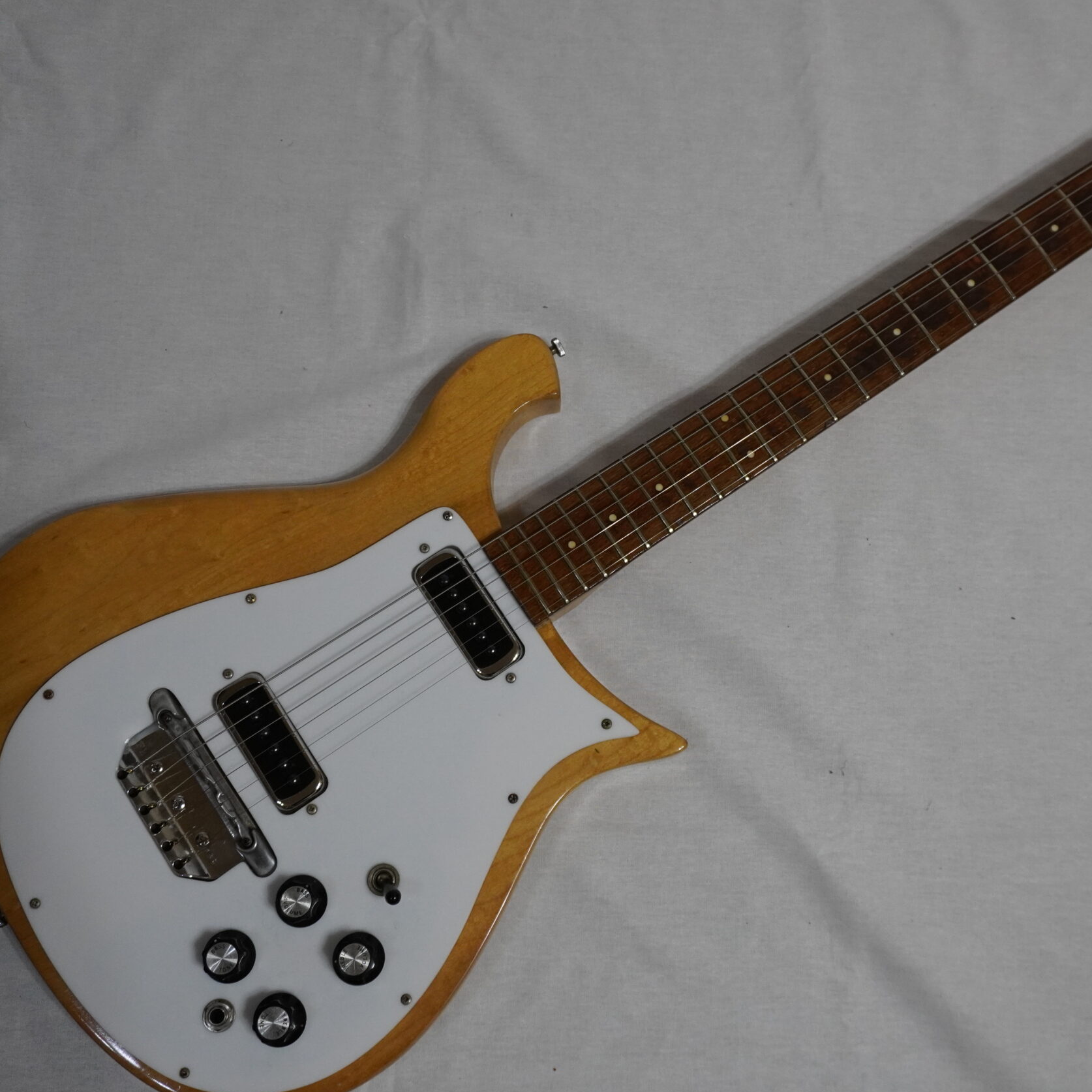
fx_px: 1392
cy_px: 546
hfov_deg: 42.6
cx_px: 668
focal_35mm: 39
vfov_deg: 42.8
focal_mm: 20
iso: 1250
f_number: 4
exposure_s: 1/160
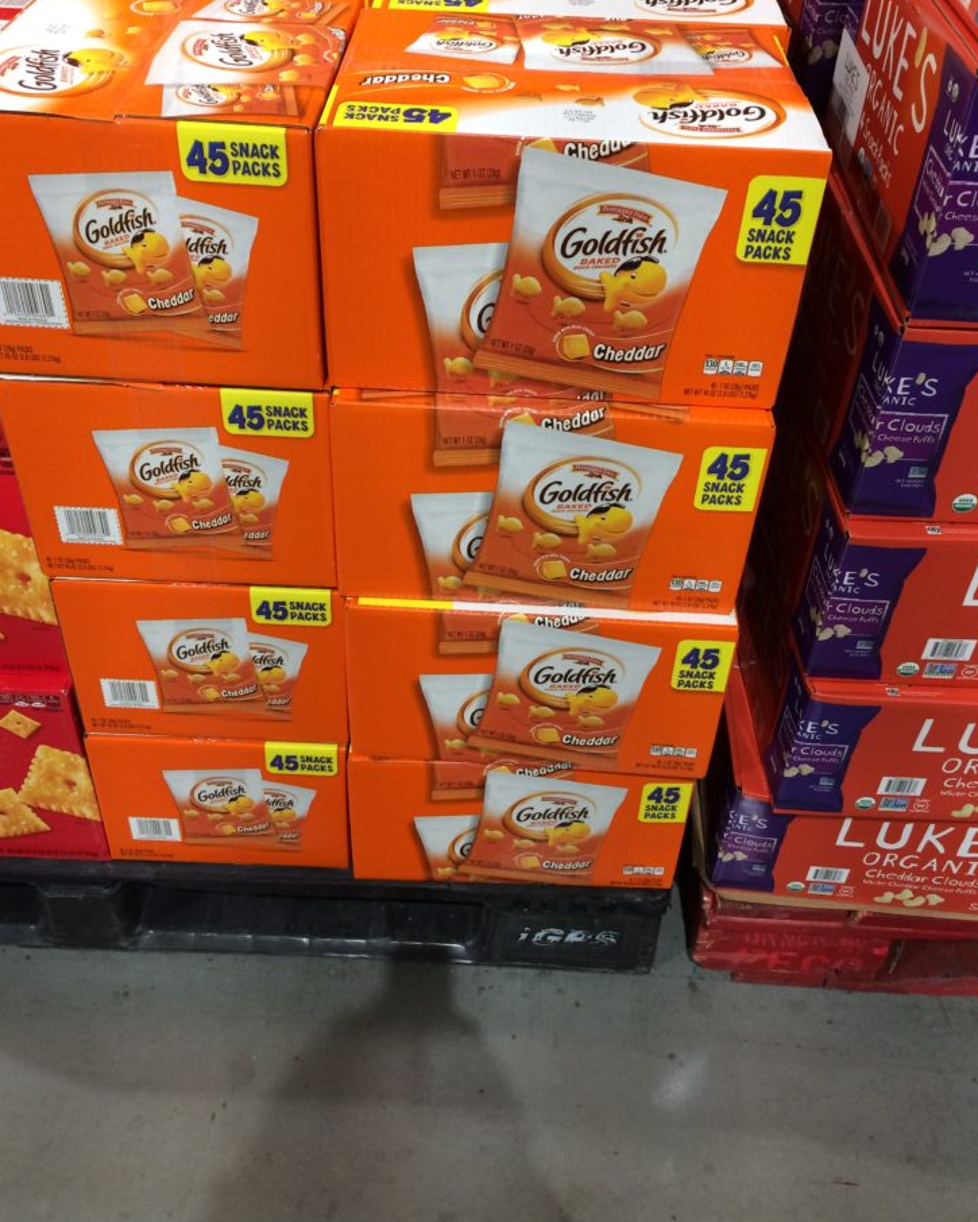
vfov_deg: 55.5
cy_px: 544
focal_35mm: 32
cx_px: 488
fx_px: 1158
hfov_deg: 45.8
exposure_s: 1/33
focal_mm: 4.15
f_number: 2.2
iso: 160
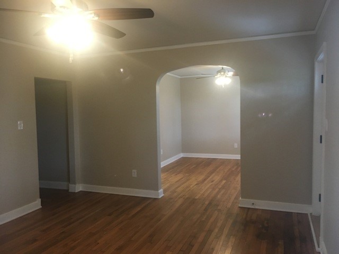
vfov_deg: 48.2
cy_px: 127
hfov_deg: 61.7
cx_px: 170
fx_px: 284
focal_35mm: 29
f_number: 2.2
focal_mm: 4.15
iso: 160
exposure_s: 1/30
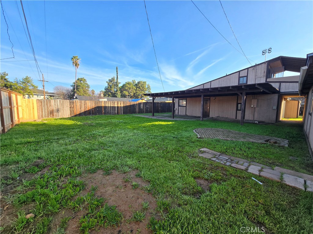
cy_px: 117
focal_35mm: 13
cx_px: 156
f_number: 2.2
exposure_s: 1/703
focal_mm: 2.2
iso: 50
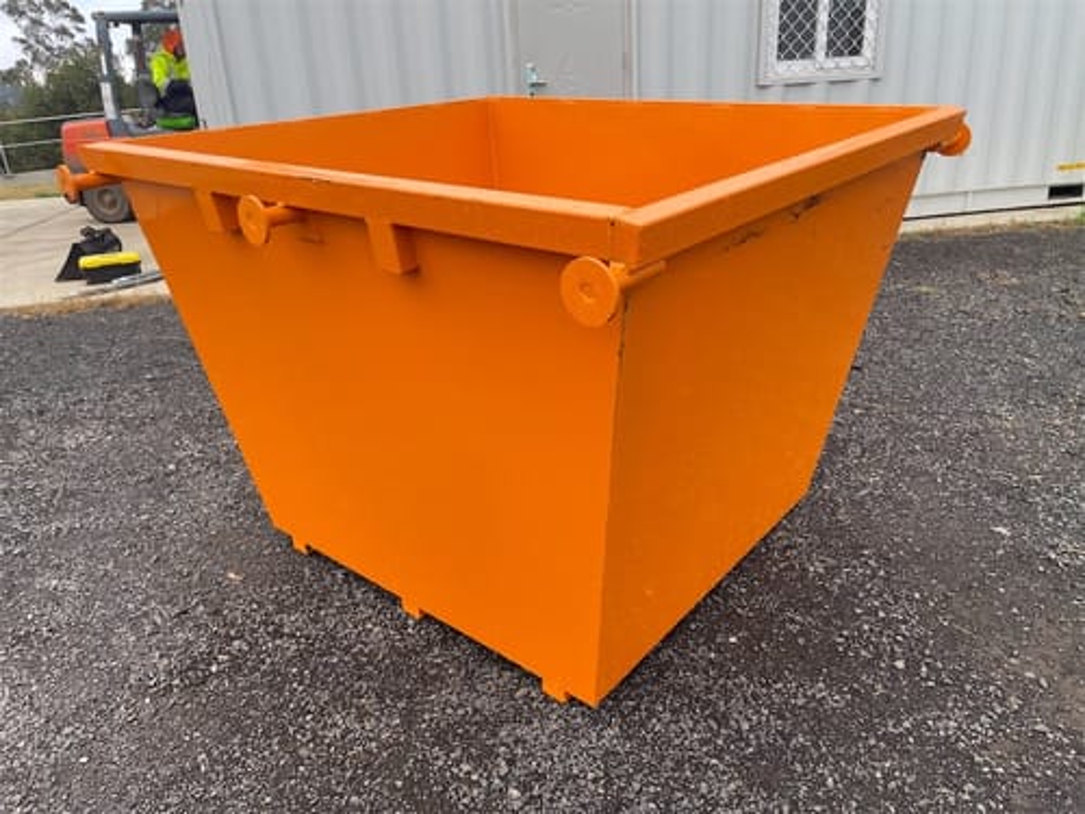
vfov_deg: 54.9
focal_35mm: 25
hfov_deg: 69.4
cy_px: 407
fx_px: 784
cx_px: 542
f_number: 1.6
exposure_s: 1/237
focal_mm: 5.1
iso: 32
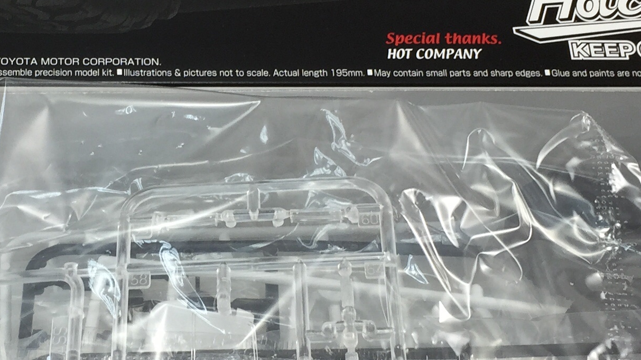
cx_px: 175
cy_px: 198
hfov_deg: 24.8
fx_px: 1445
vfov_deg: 14.2
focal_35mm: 85
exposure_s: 1/50
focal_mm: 4.15
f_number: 2.2
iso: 32
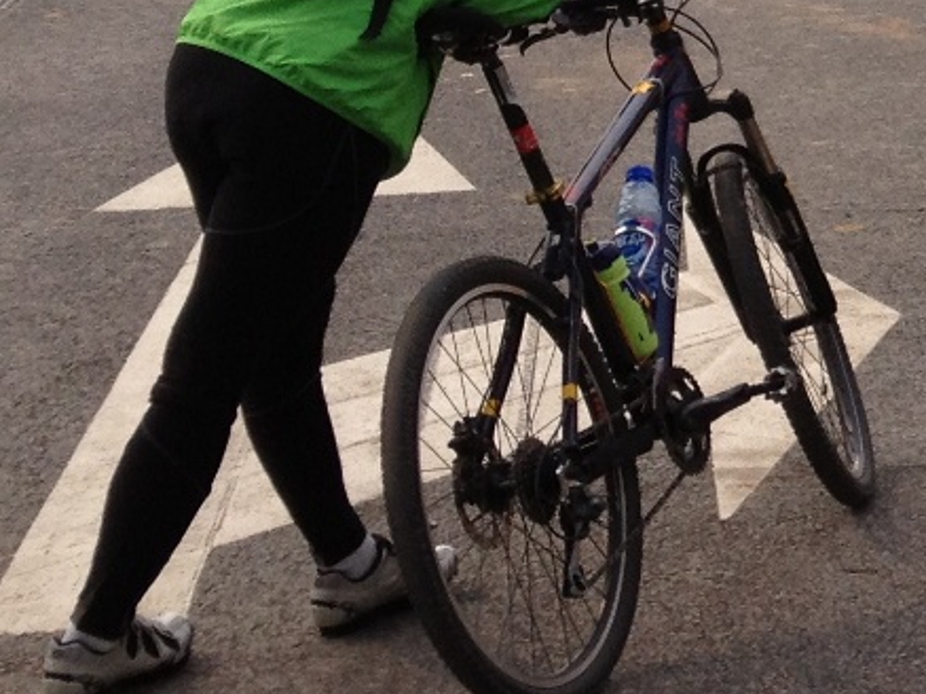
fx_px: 3770
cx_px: 1578
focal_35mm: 141
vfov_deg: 10.3
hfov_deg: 12.9
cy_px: -209
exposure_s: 1/1727
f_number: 2.4
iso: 64
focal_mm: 4.28
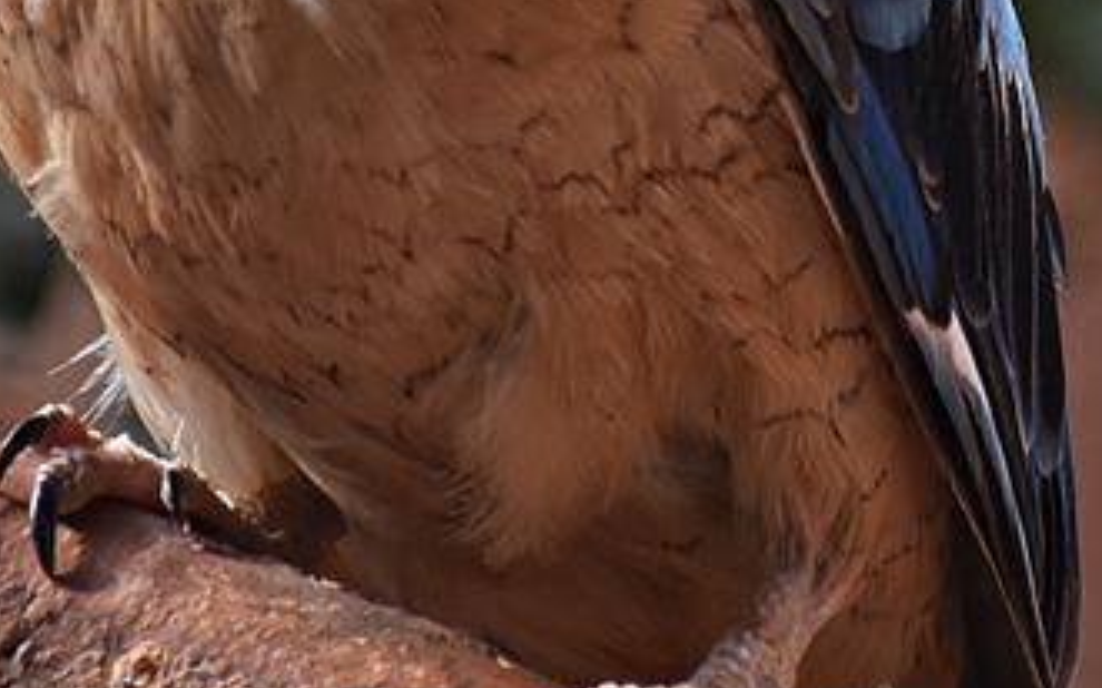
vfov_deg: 2.0
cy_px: -215
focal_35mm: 664
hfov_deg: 3.2
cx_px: 765
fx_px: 19935
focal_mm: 140
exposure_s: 1/250
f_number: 5.6
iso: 720
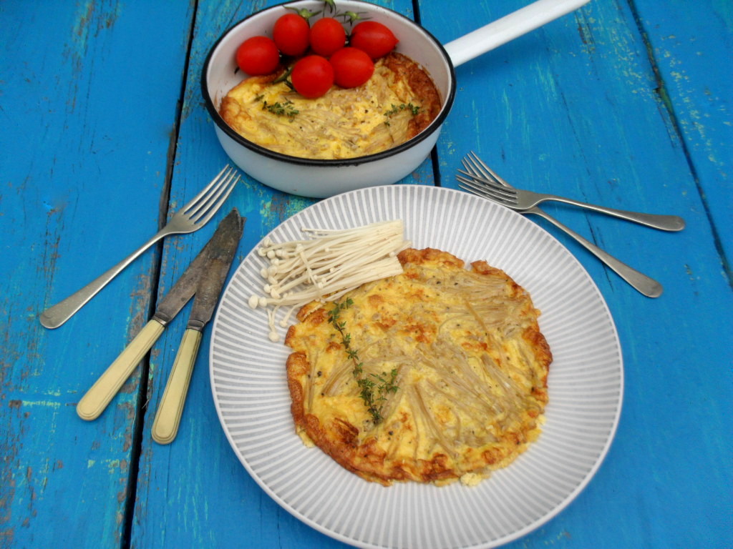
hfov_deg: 52.6
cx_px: 366
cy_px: 274
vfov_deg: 40.7
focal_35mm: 35
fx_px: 741
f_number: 3.2
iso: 100
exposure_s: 1/180
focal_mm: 6.3
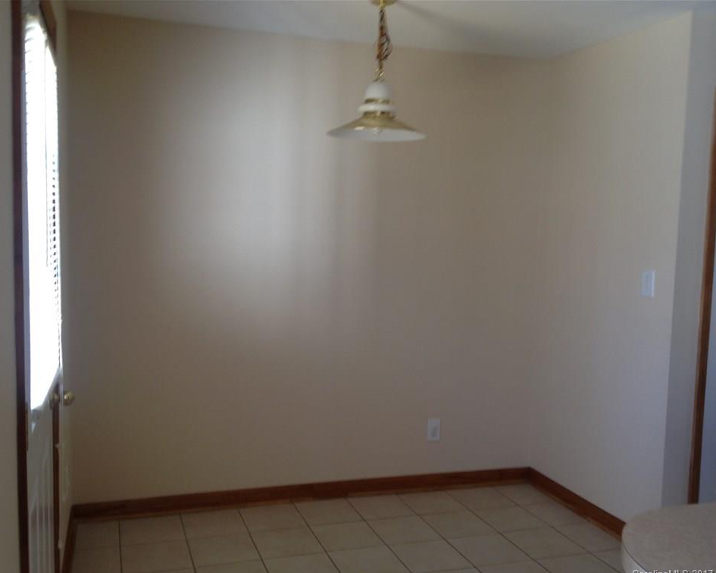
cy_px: 290
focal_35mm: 37
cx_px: 331
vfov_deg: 40.1
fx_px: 784
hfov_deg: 49.0
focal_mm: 4.28
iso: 50
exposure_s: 1/24
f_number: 2.4
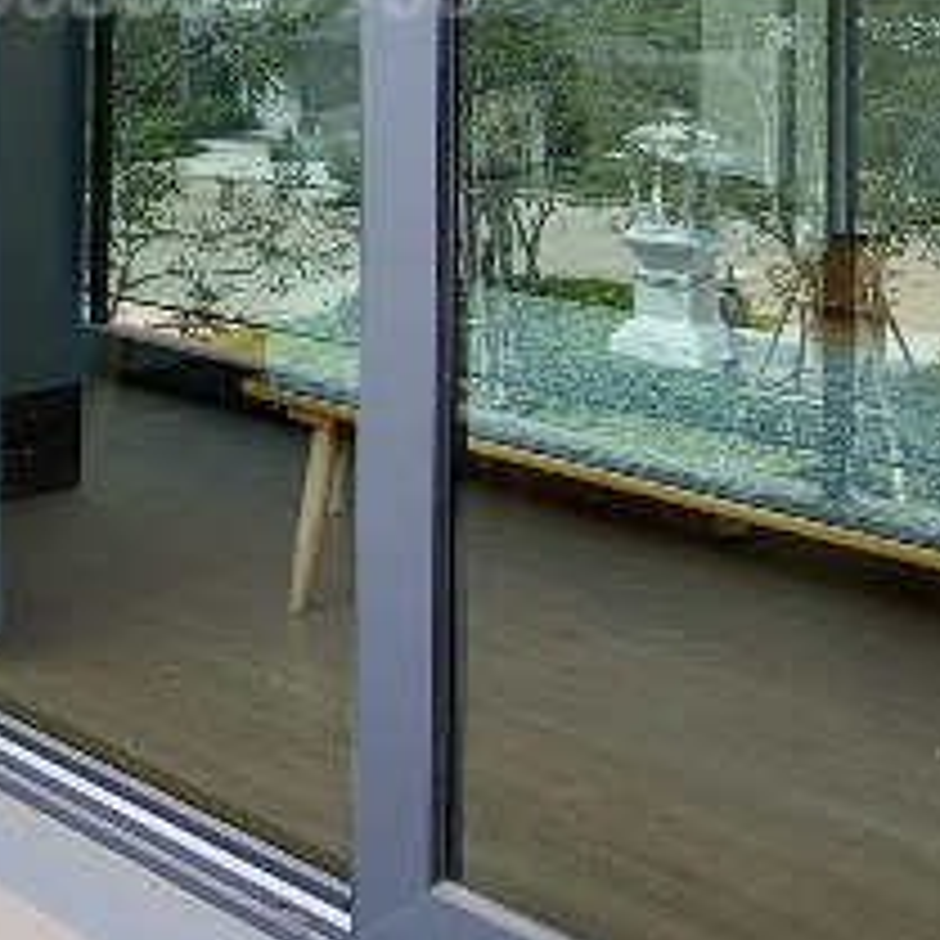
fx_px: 1690
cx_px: -90
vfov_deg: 28.2
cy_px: -99
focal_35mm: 55
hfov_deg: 28.3
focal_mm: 1.74
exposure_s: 1/150
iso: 50
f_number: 2.2
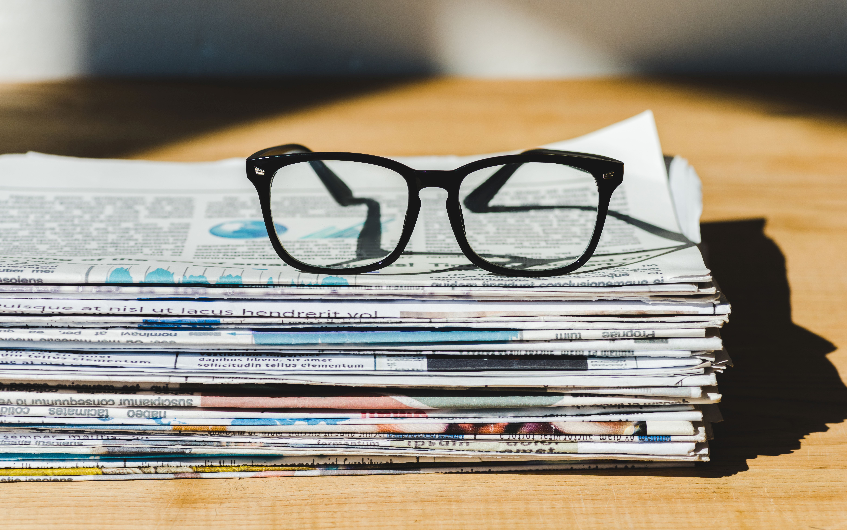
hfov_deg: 19.3
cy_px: 261
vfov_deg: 12.1
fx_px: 2493
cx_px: 420
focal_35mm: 108
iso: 125
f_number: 5.6
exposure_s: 1/1000
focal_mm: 105
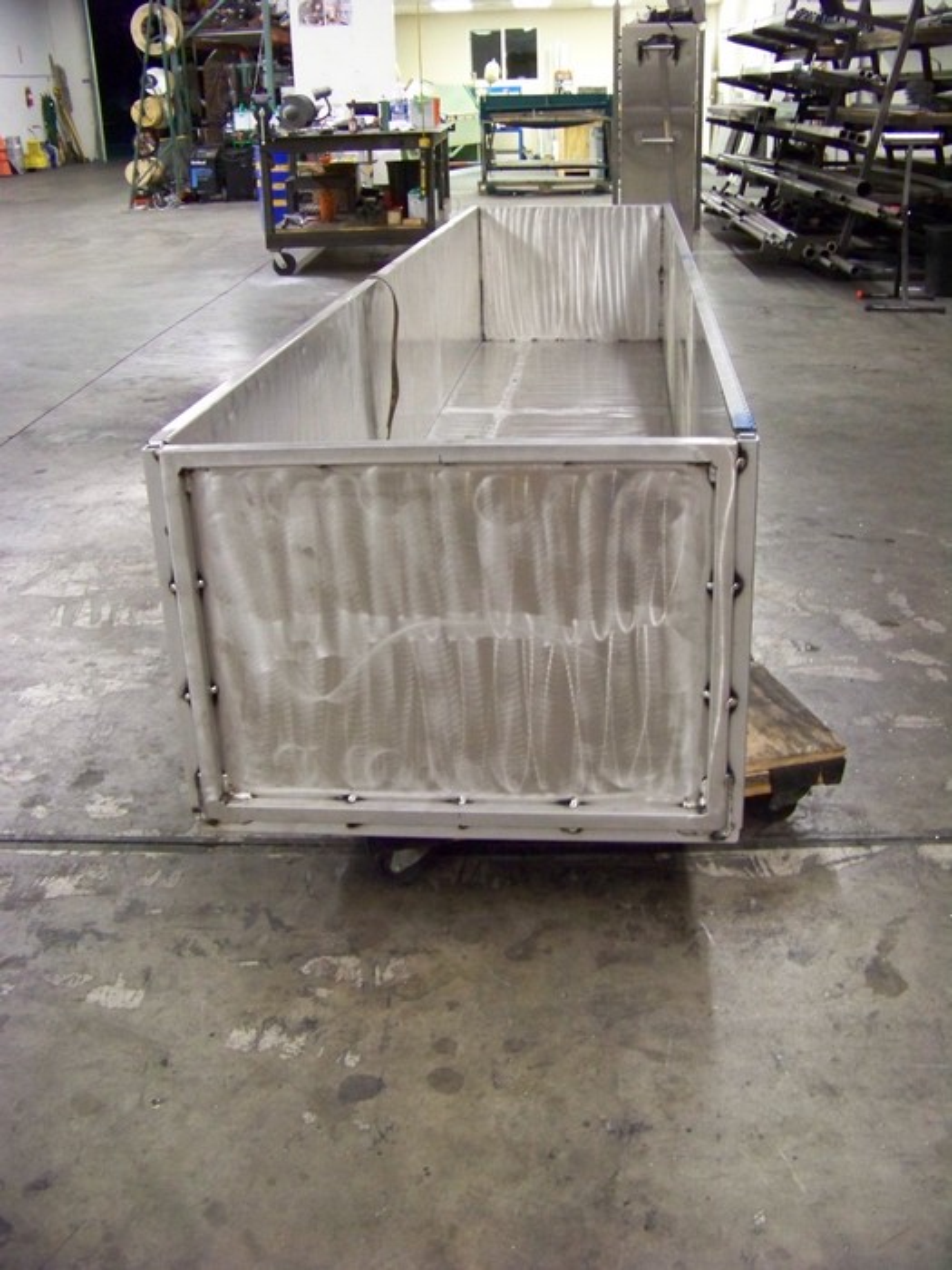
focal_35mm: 36
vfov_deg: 51.4
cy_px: 635
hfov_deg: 39.7
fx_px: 1320
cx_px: 476
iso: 400
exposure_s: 1/20
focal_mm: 5.85
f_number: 2.8
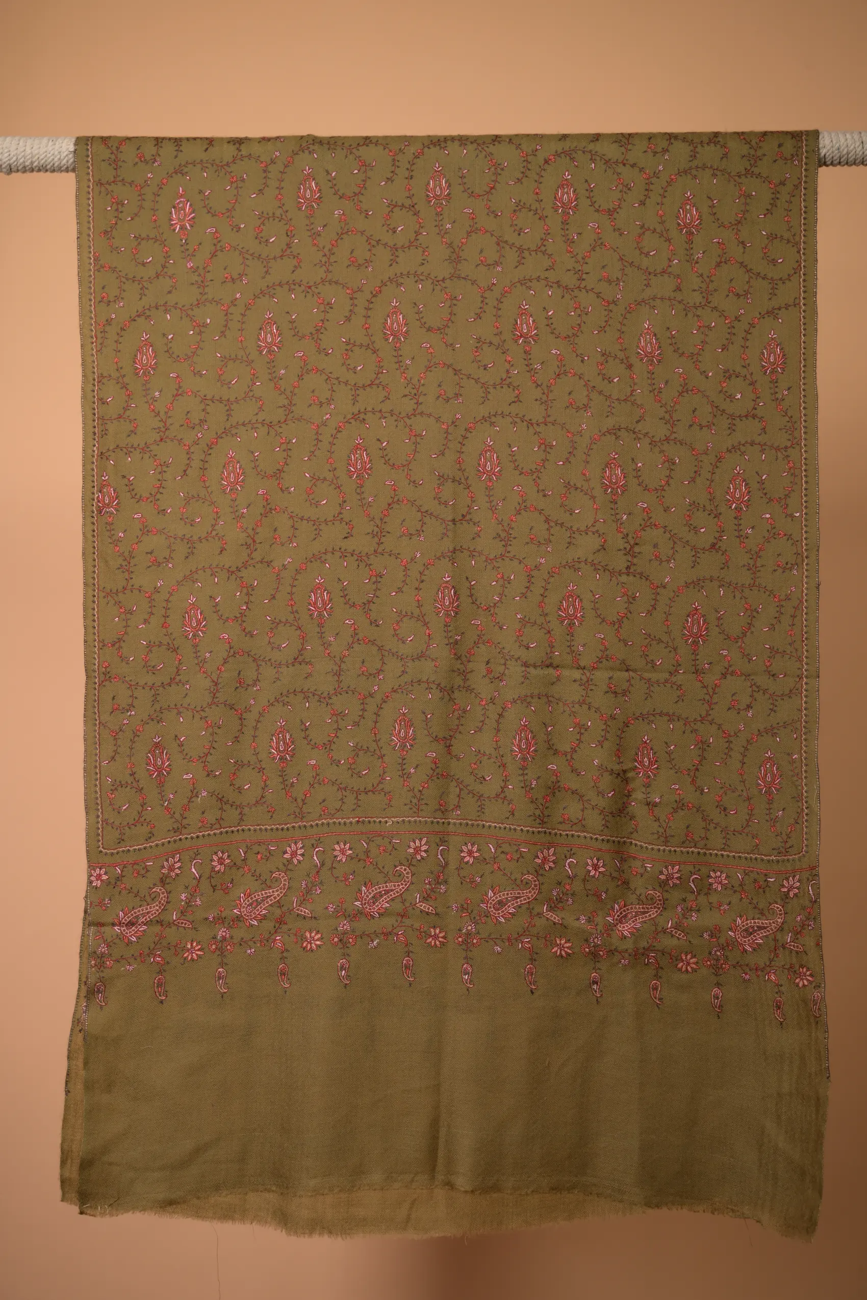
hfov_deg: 26.0
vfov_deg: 38.2
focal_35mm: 52
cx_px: 434
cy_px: 650
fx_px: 1878
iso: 160
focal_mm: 52
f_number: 4
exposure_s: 1/320
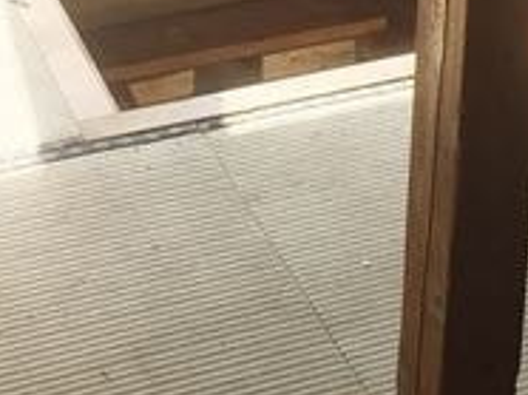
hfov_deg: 19.6
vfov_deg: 14.1
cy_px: -136
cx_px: 196
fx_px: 1523
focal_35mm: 100
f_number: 2.2
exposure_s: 1/380
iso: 32
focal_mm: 4.15
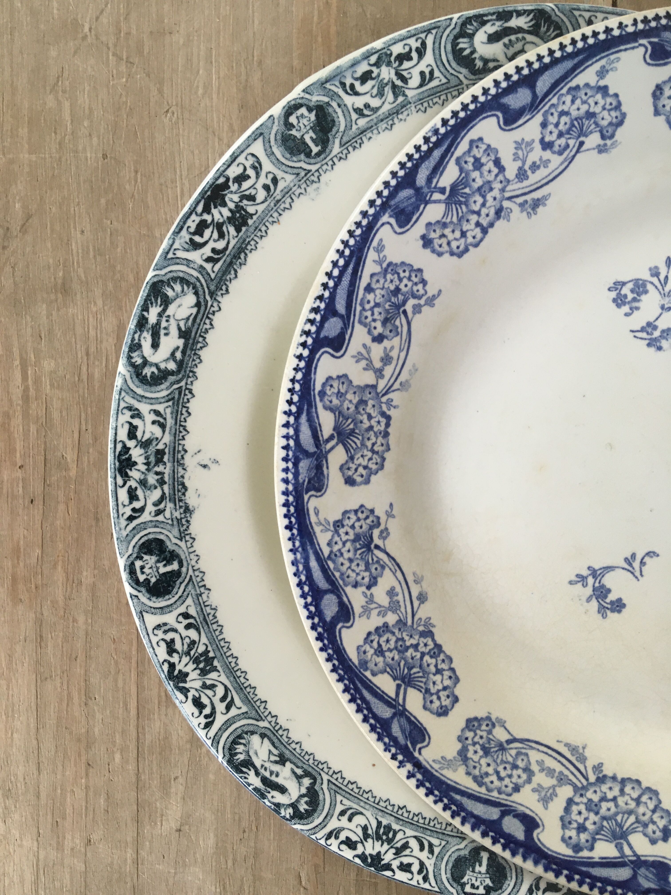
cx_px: 336
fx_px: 750
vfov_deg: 61.7
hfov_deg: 48.2
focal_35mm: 29
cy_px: 448
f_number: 2.2
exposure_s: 1/33
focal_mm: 4.15
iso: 100
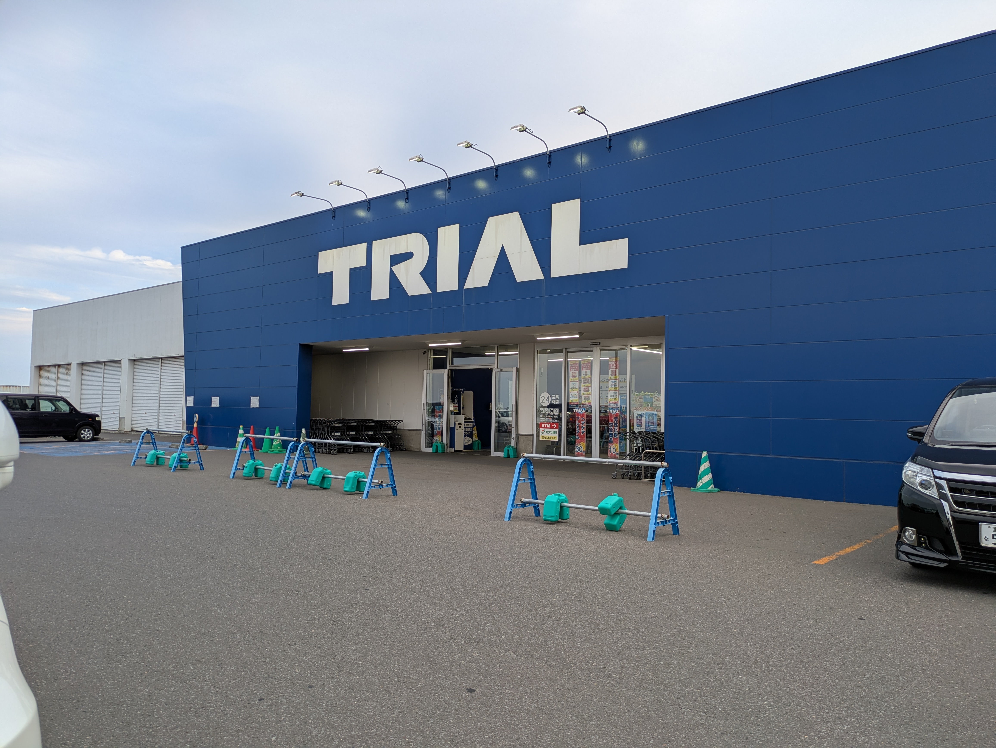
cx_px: 498
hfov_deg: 69.4
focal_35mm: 25
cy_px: 374
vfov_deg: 54.9
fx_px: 720
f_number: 1.89
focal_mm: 5.43
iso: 48
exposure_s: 1/304
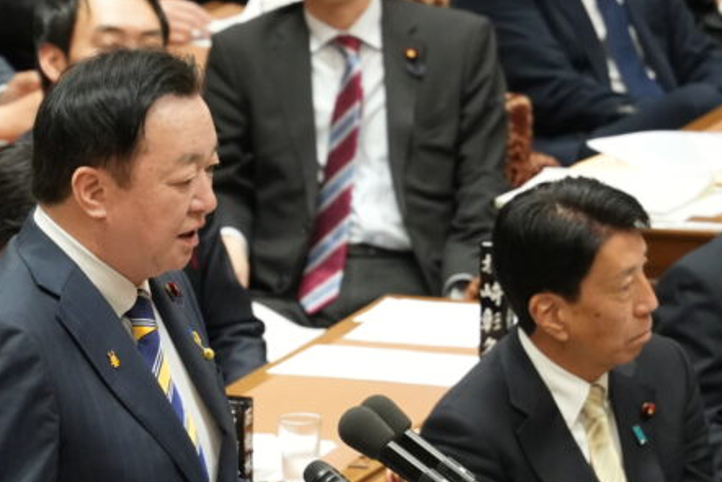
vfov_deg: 2.6
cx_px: 132
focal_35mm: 521
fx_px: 10452
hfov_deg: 4.0
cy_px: 374
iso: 5000
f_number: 5.6
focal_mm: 200
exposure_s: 1/160
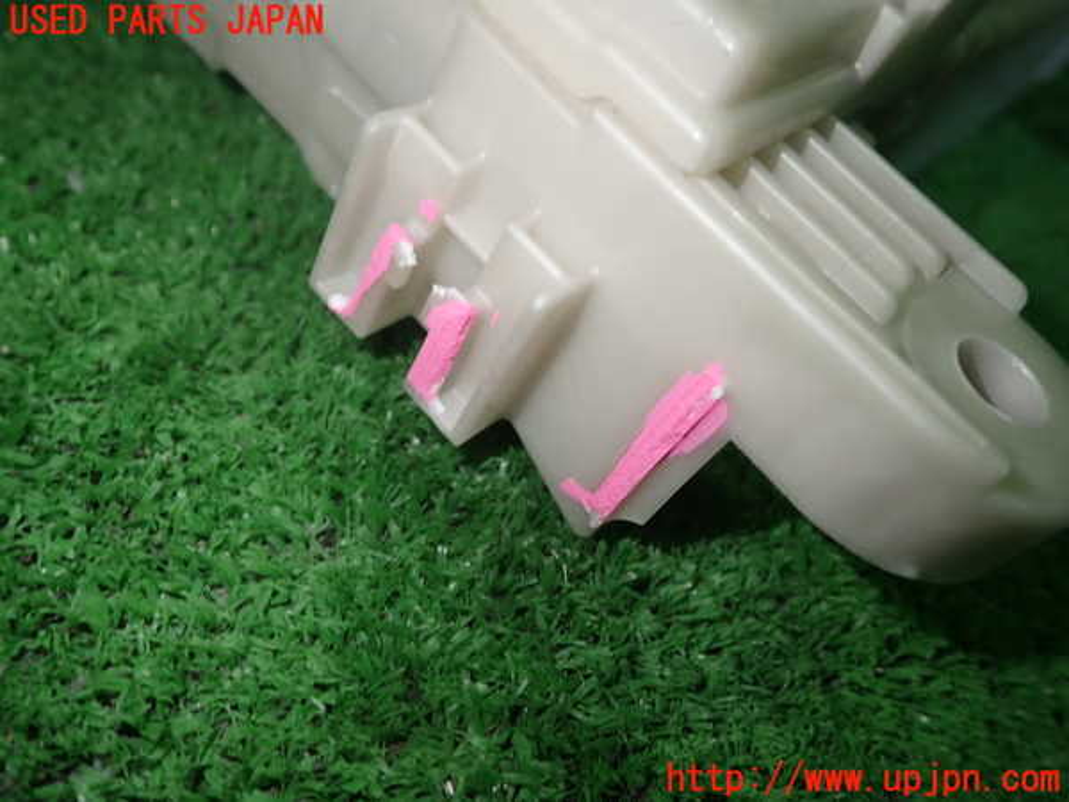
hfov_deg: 60.0
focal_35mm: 30
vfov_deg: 46.8
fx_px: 926
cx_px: 534
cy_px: 401
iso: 125
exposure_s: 1/60
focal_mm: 5.4
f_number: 2.3
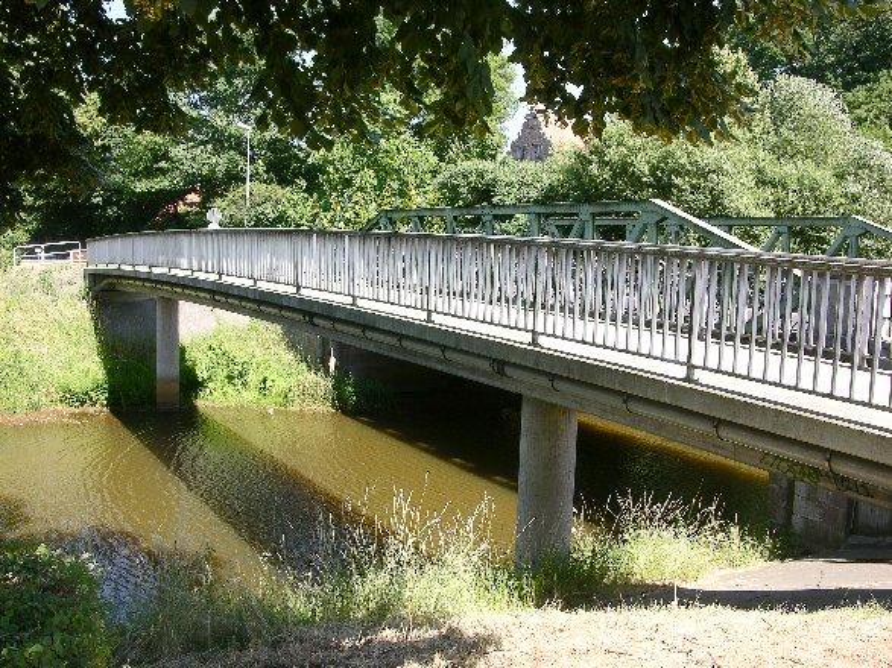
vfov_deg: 40.7
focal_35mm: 35
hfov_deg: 52.6
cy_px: 334
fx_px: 902
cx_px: 446
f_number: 6.3
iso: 50
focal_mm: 8.9
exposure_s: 1/71
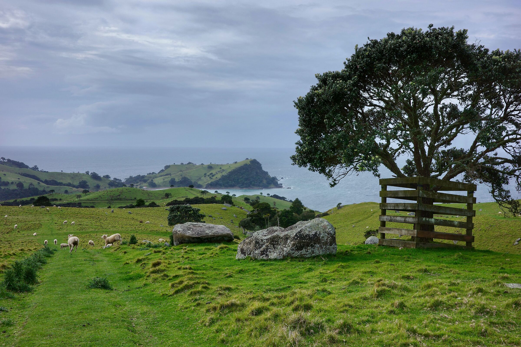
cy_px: 174
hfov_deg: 48.5
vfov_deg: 33.4
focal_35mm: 40
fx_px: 579
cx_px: 260
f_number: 9
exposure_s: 1/320
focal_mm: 26
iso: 200
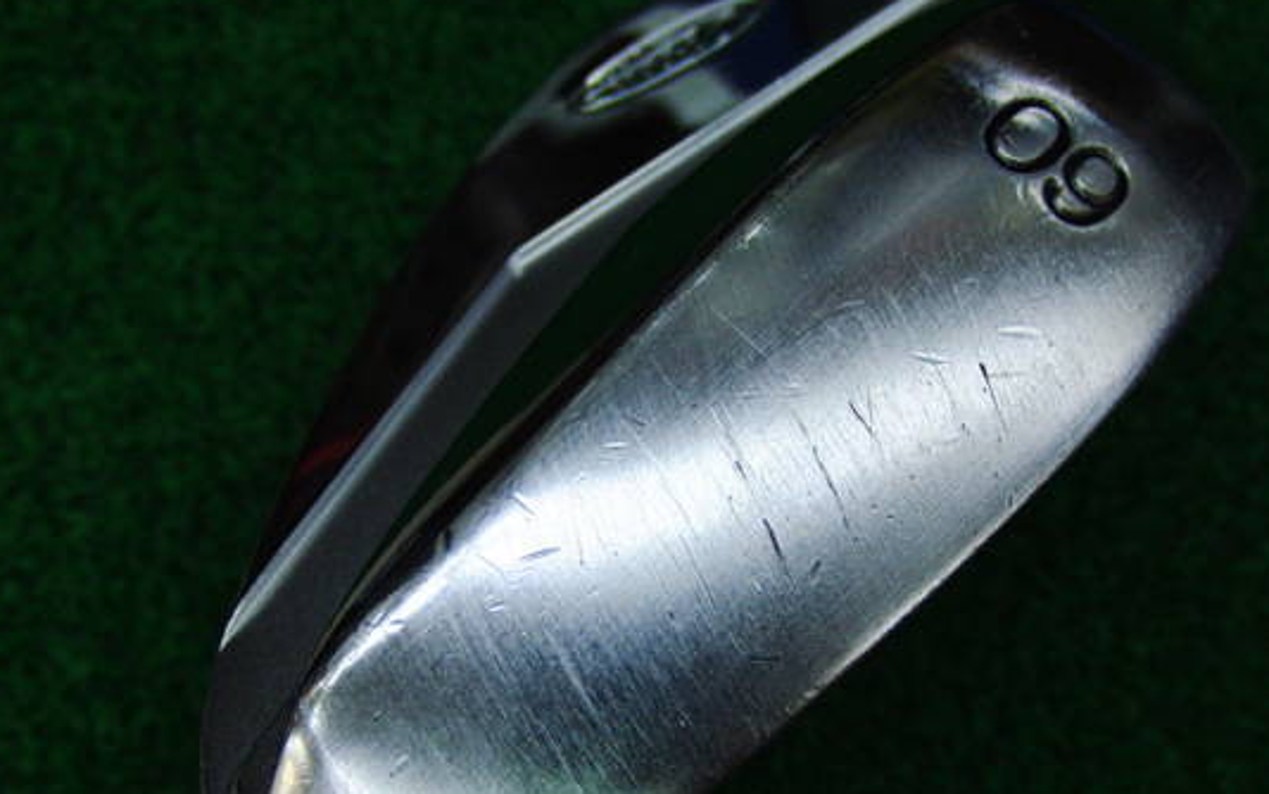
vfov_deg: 27.3
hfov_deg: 42.5
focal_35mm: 47
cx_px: 732
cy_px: 518
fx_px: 1626
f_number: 3.6
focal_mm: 6.42
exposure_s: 1/80
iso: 125
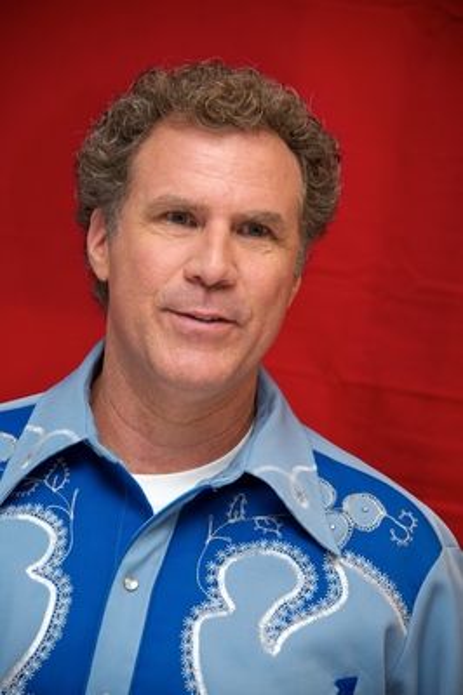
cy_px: 348
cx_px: 232
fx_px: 3285
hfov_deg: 8.1
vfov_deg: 12.1
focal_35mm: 170
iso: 500
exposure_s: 1/60
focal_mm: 170
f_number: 6.3
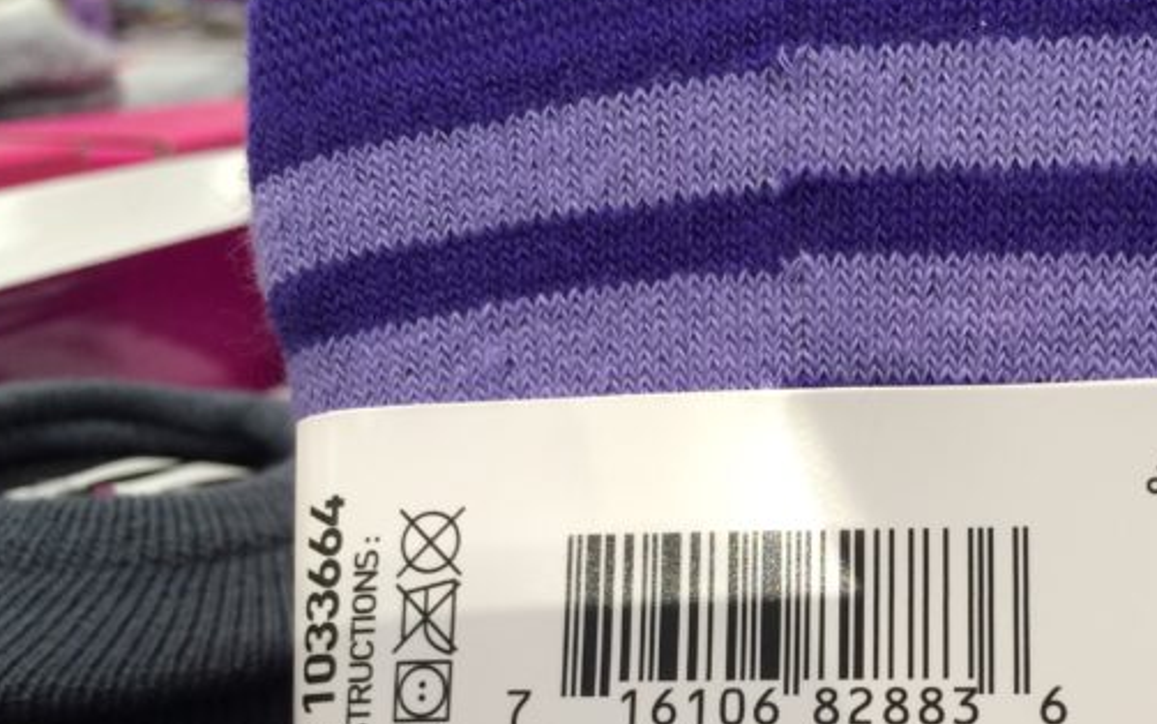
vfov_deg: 26.6
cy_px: 629
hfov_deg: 41.5
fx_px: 1482
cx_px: 855
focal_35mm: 47
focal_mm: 4.15
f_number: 2.2
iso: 64
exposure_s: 1/30
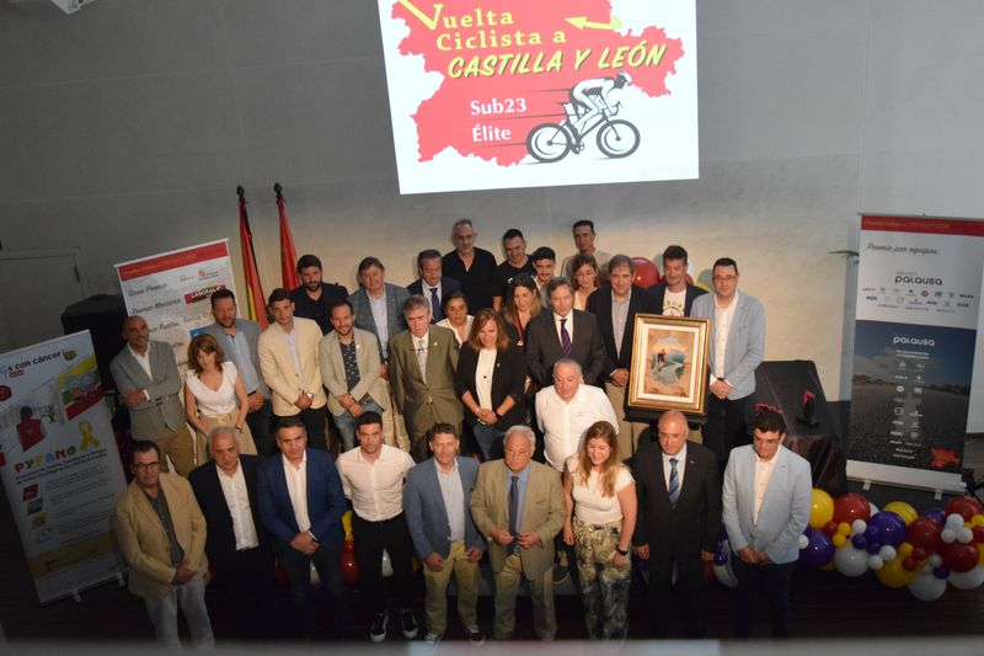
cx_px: 492
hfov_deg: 53.1
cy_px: 328
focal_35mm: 36
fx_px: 984
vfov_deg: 36.9
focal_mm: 24
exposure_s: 1/400
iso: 3200
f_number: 2.8
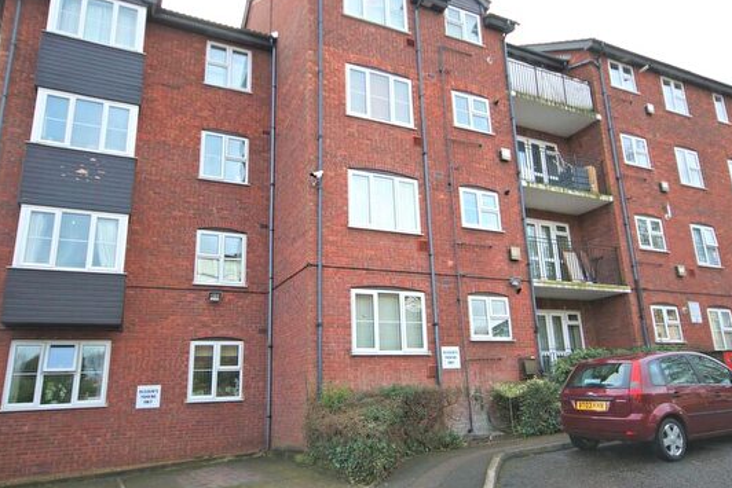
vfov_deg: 50.2
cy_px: 239
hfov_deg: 70.0
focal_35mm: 26
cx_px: 388
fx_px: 522
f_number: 4.5
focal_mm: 13
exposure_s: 1/125
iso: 100
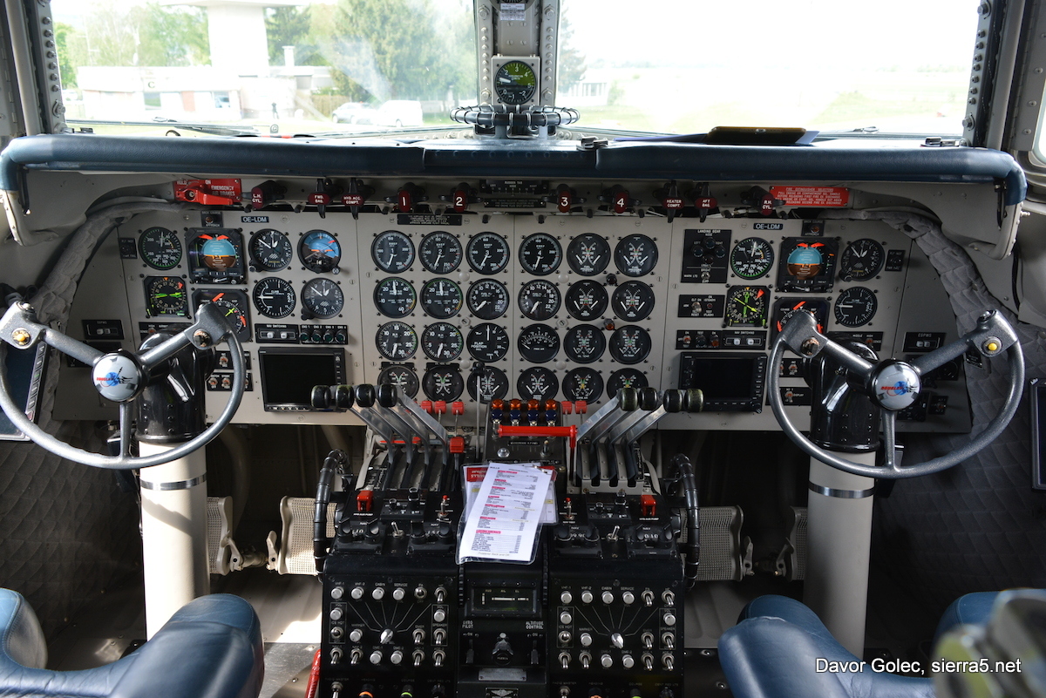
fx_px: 785
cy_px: 349
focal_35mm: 27
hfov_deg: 67.4
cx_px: 523
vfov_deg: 48.0
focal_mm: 18
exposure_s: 1/125
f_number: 5.6
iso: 400
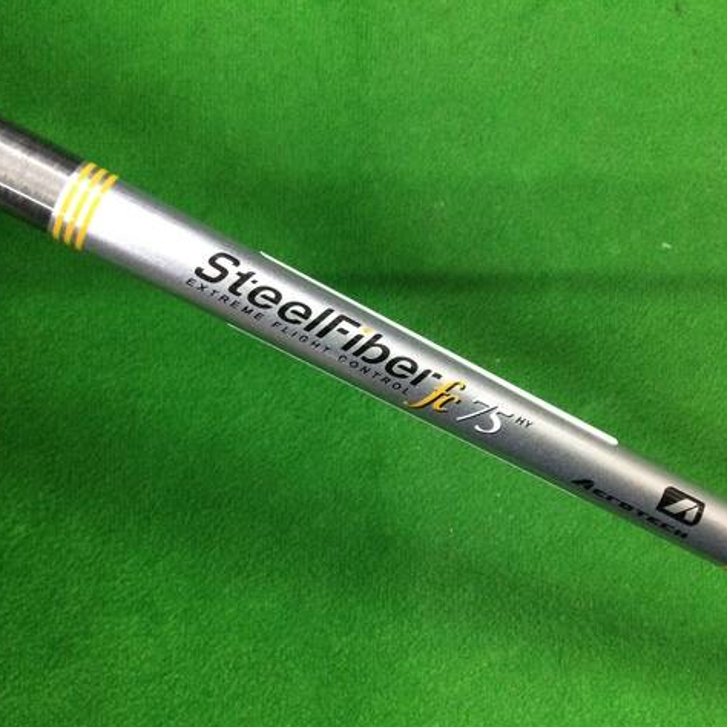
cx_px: 373
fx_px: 879
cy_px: 365
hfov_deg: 44.9
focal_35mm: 37
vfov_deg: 44.9
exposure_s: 1/30
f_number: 2.4
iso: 160
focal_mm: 3.3
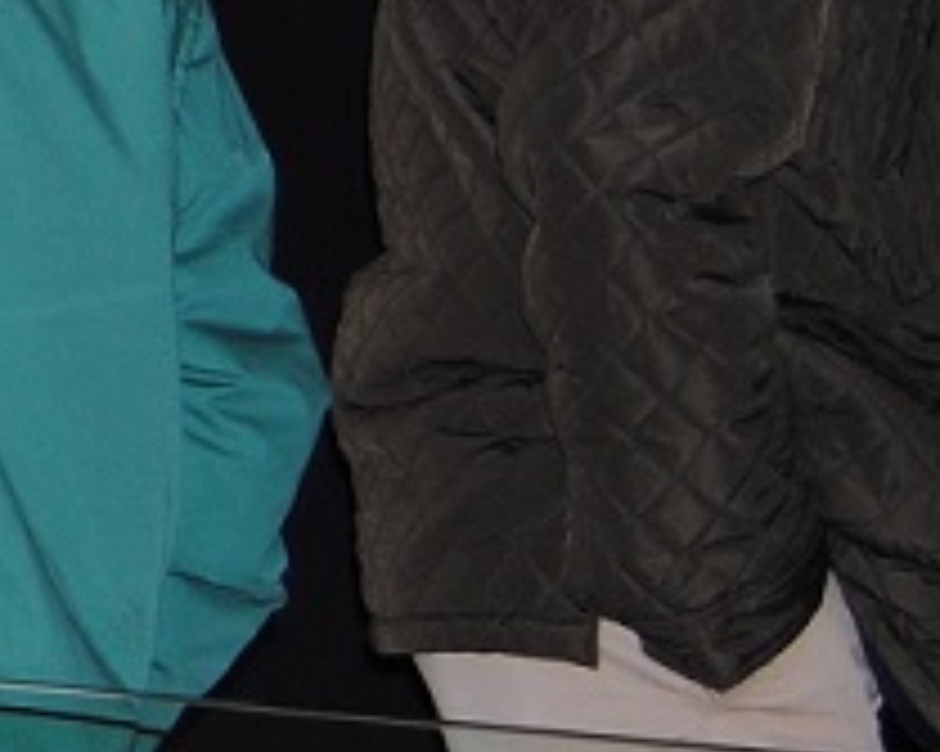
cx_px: -1727
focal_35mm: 235
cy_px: -428
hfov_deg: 7.4
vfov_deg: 6.5
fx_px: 6535
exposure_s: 1/60
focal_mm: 24
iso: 200
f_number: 3.8
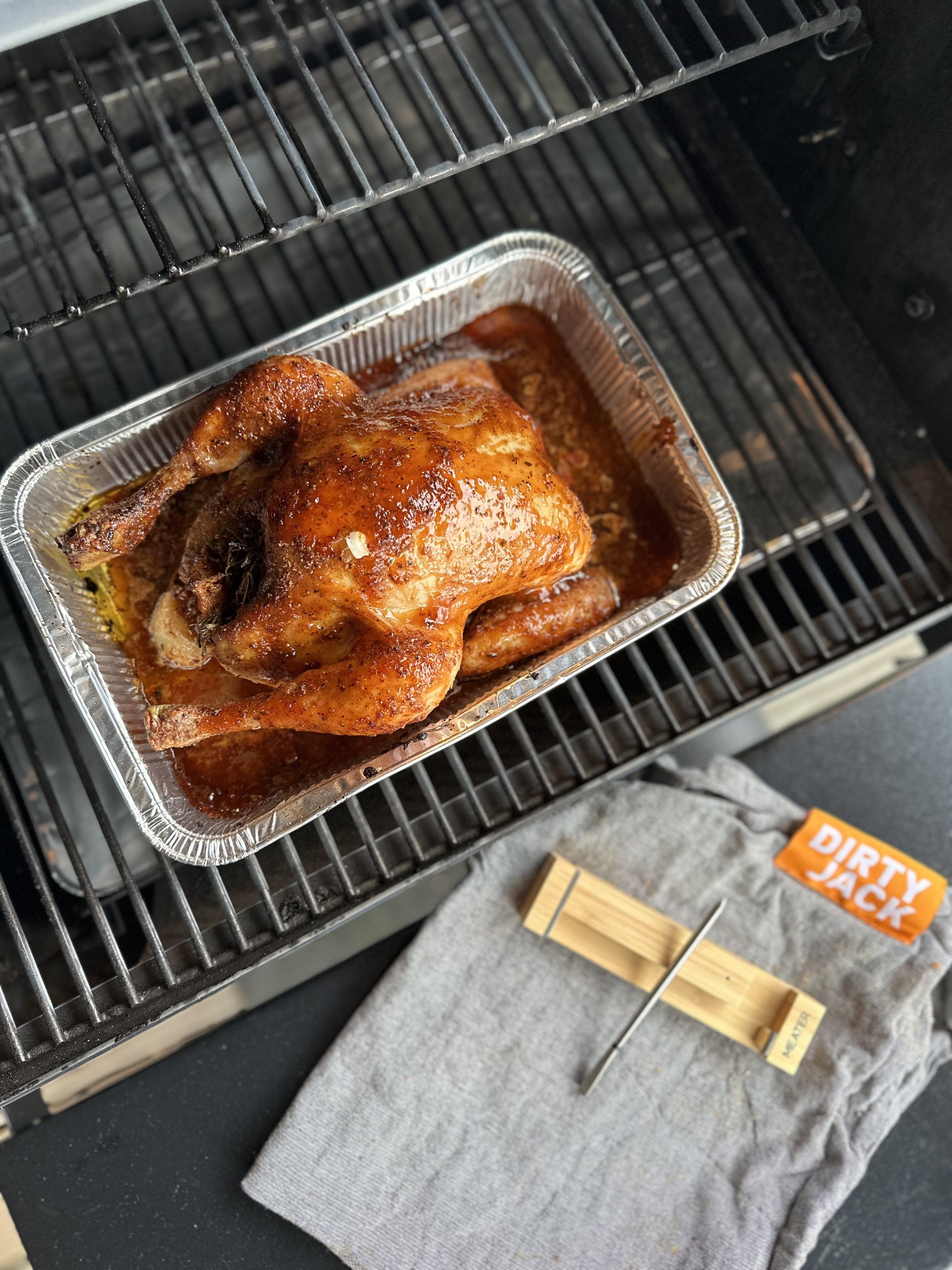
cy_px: 635
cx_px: 476
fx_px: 880
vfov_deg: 71.6
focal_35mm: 24
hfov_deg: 56.8
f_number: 1.78
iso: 200
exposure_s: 1/121
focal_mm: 6.86
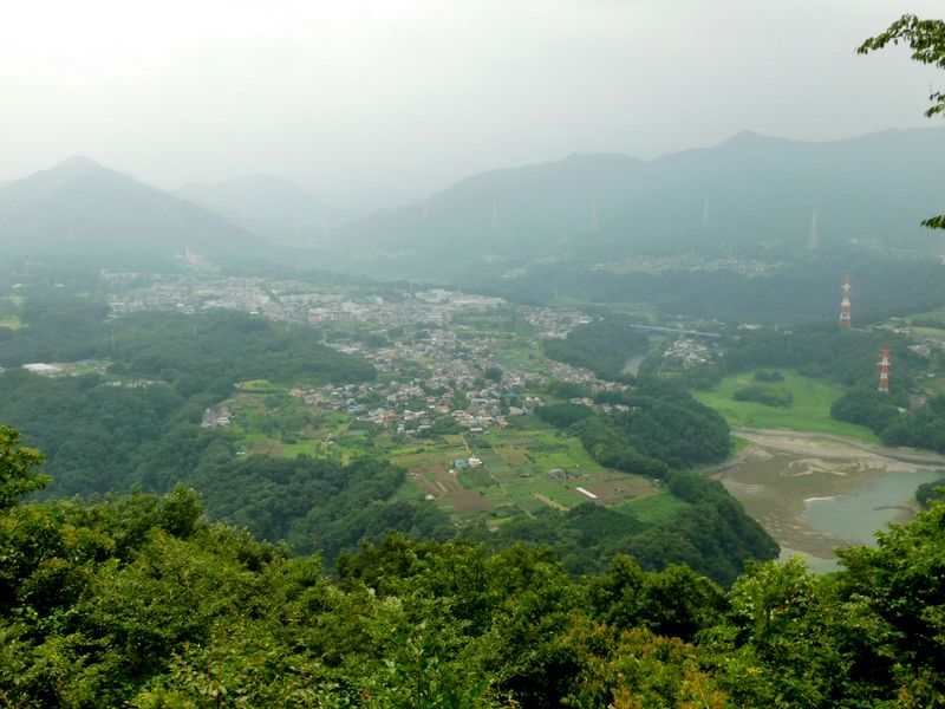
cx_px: 472
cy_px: 354
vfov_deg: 39.7
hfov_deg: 51.4
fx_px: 983
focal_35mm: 36
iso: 125
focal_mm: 6.3
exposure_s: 1/1000
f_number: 3.5
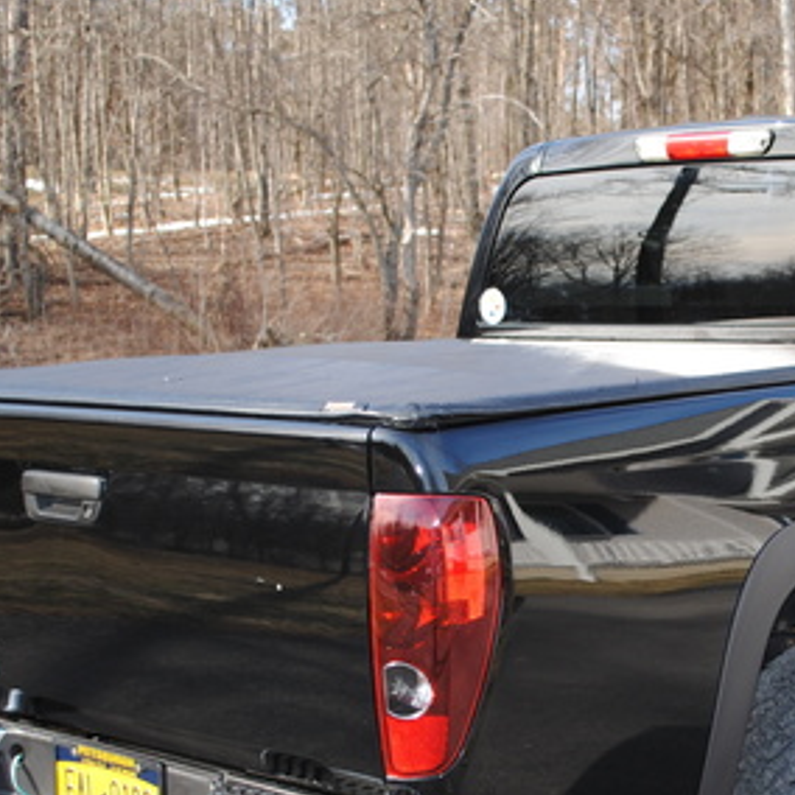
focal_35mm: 69
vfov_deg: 24.9
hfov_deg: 24.5
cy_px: 543
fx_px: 1793
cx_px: 655
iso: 100
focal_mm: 24
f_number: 4
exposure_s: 1/200
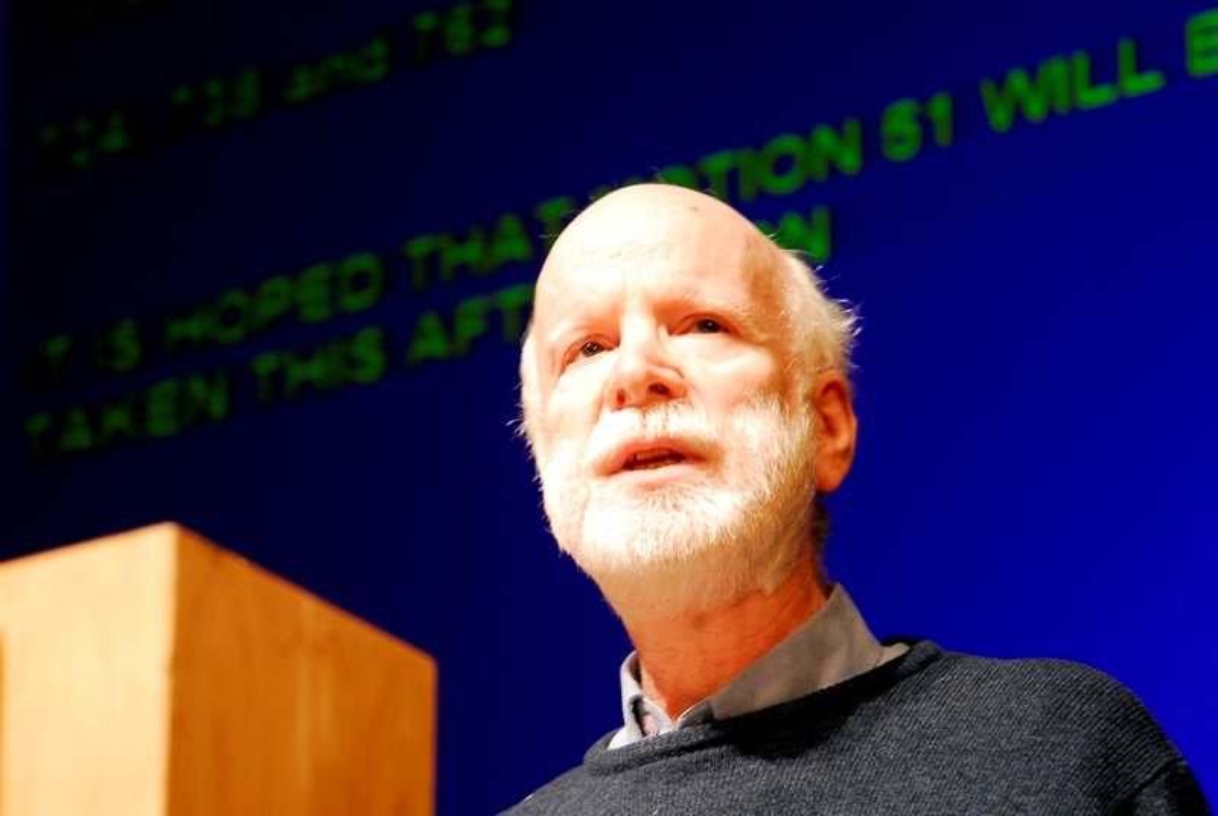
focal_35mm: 128
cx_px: 609
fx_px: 4320
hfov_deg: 16.0
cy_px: 408
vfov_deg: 10.8
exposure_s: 1/30
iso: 400
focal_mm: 85
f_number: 4.5
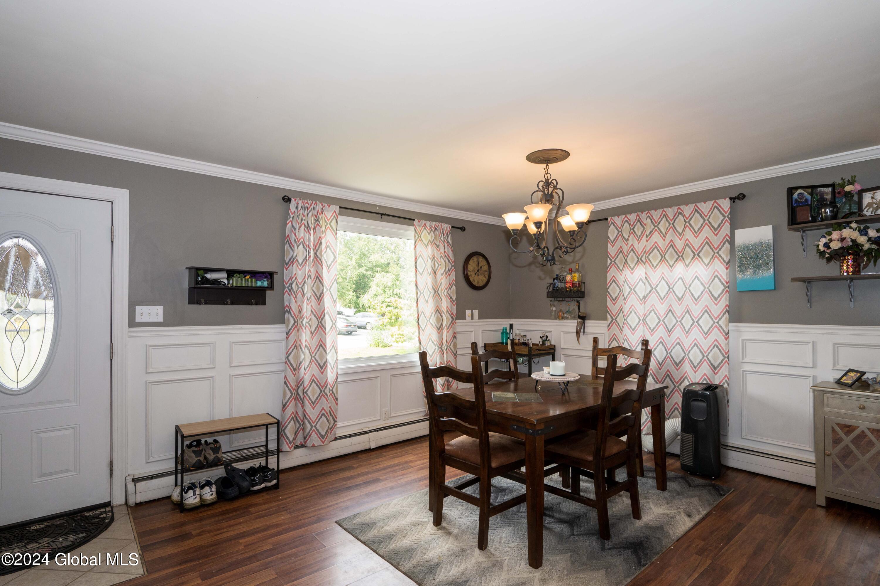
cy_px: 293
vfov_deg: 67.3
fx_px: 440
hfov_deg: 90.0
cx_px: 440
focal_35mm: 18
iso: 800
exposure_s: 1/90
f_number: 8
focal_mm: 18
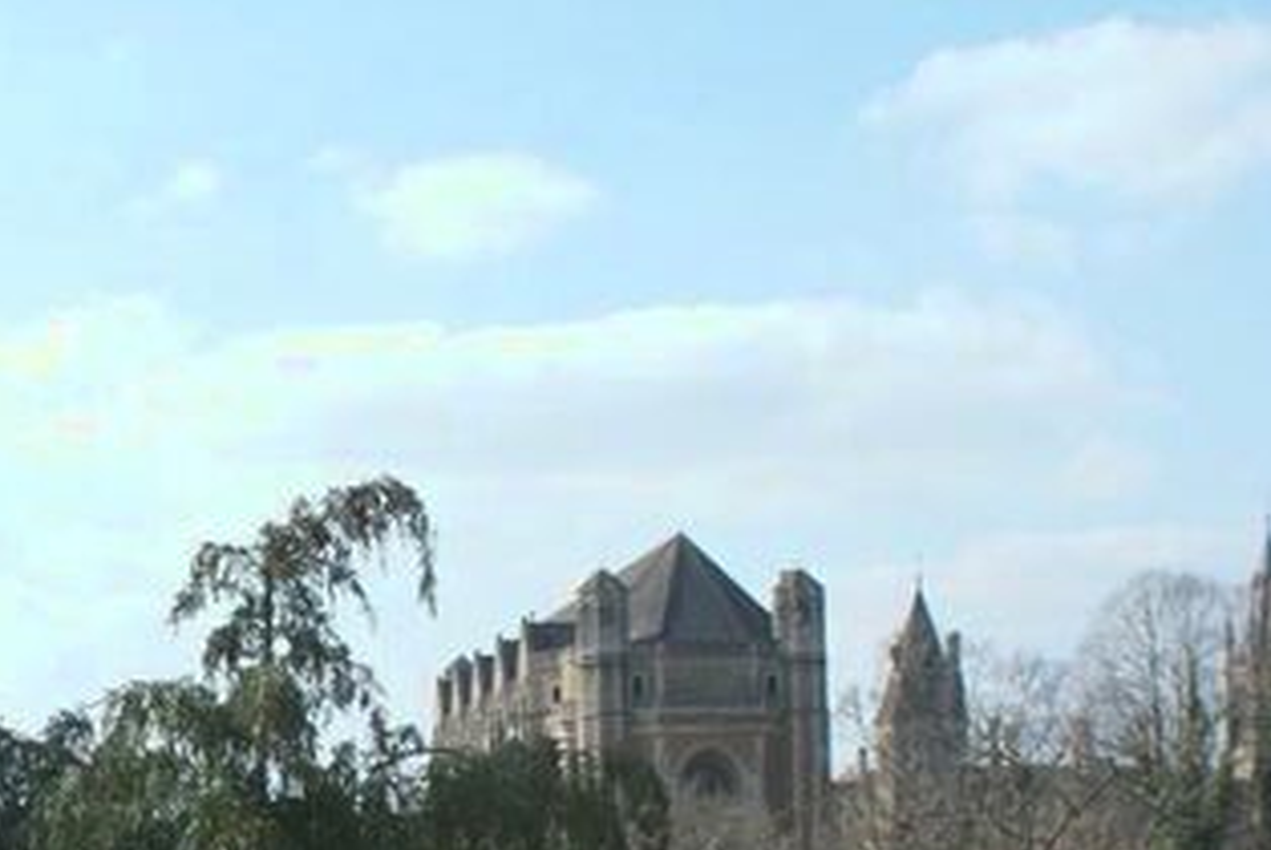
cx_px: 364
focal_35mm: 87
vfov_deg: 15.7
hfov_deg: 23.2
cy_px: 555
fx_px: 3074
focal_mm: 26
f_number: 5.6
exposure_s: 1/320
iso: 100
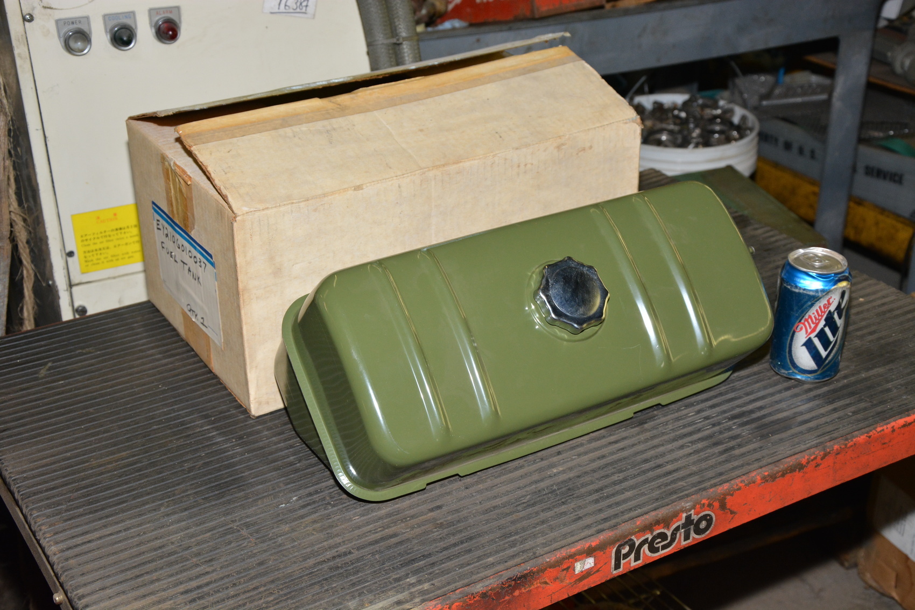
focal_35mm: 57
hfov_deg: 35.0
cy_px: 305
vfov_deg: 23.8
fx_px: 1449
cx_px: 458
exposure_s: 1/60
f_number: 7.1
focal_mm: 38
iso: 800
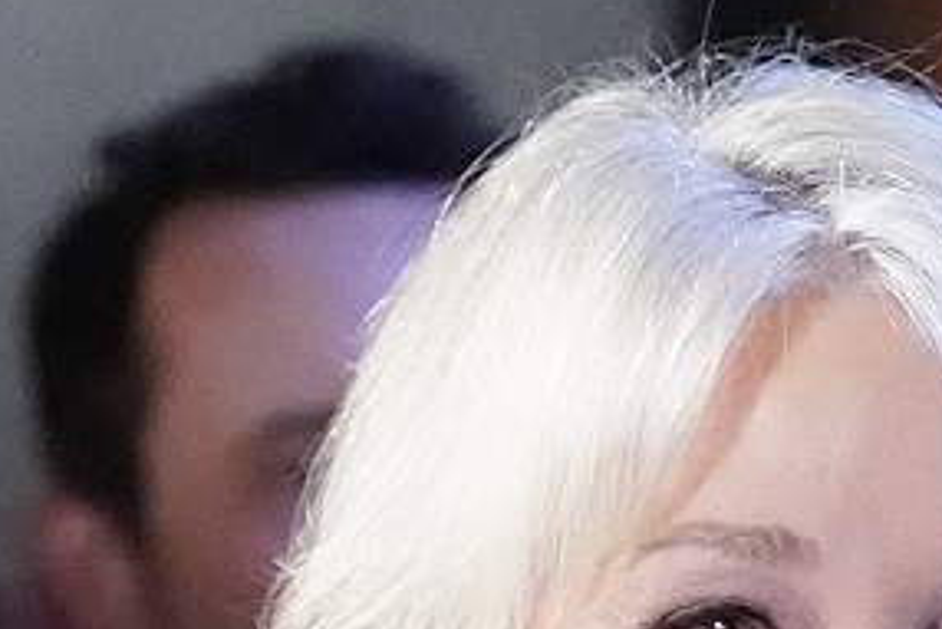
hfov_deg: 2.6
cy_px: 1722
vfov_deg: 1.7
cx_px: 0
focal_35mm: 787
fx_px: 20603
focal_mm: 125
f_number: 5
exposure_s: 1/200
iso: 20000
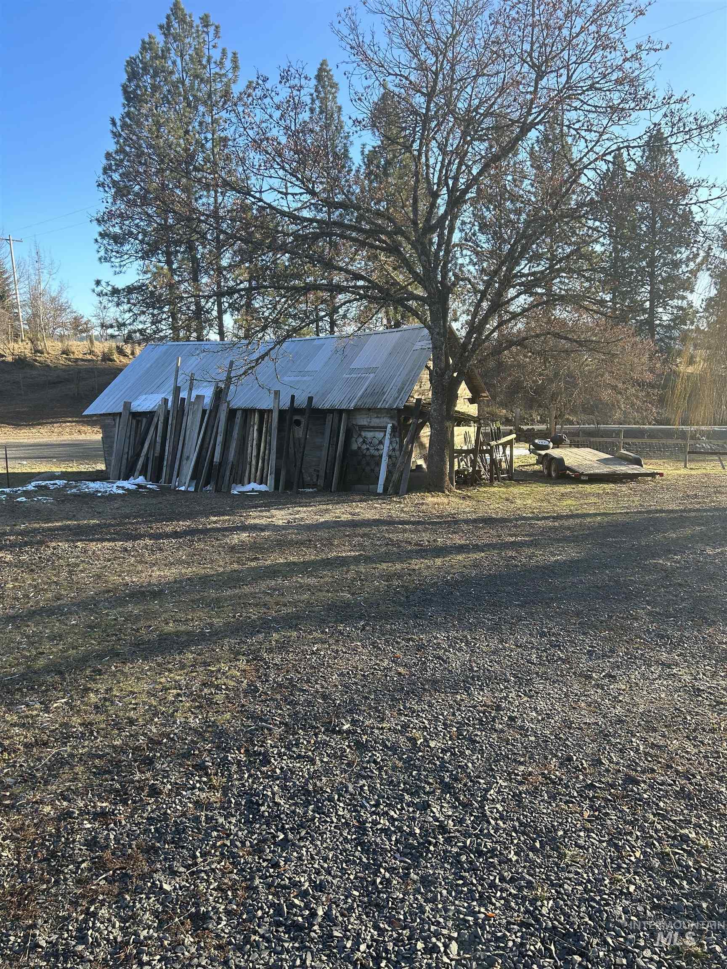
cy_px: 484
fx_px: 728
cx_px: 364
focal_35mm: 26
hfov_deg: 53.1
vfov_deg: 67.3
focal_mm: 5.7
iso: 50
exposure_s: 1/658
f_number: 1.5
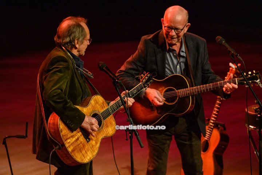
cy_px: 88
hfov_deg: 6.9
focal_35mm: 300
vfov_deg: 4.6
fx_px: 2183
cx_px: 131
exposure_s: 1/1000
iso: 3200
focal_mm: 300
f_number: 4
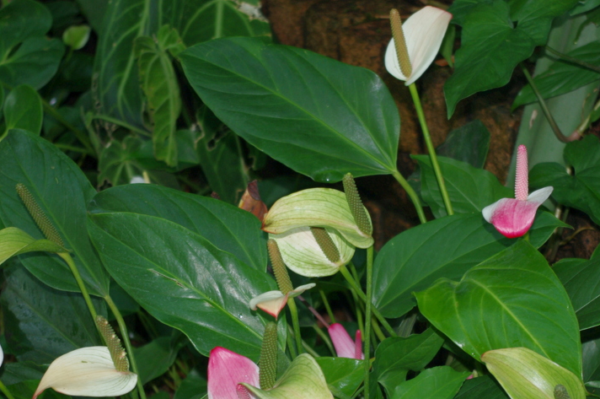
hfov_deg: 17.4
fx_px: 1964
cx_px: 348
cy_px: 240
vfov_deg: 11.6
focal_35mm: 118
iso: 400
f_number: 5.6
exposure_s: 1/40
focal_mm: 55
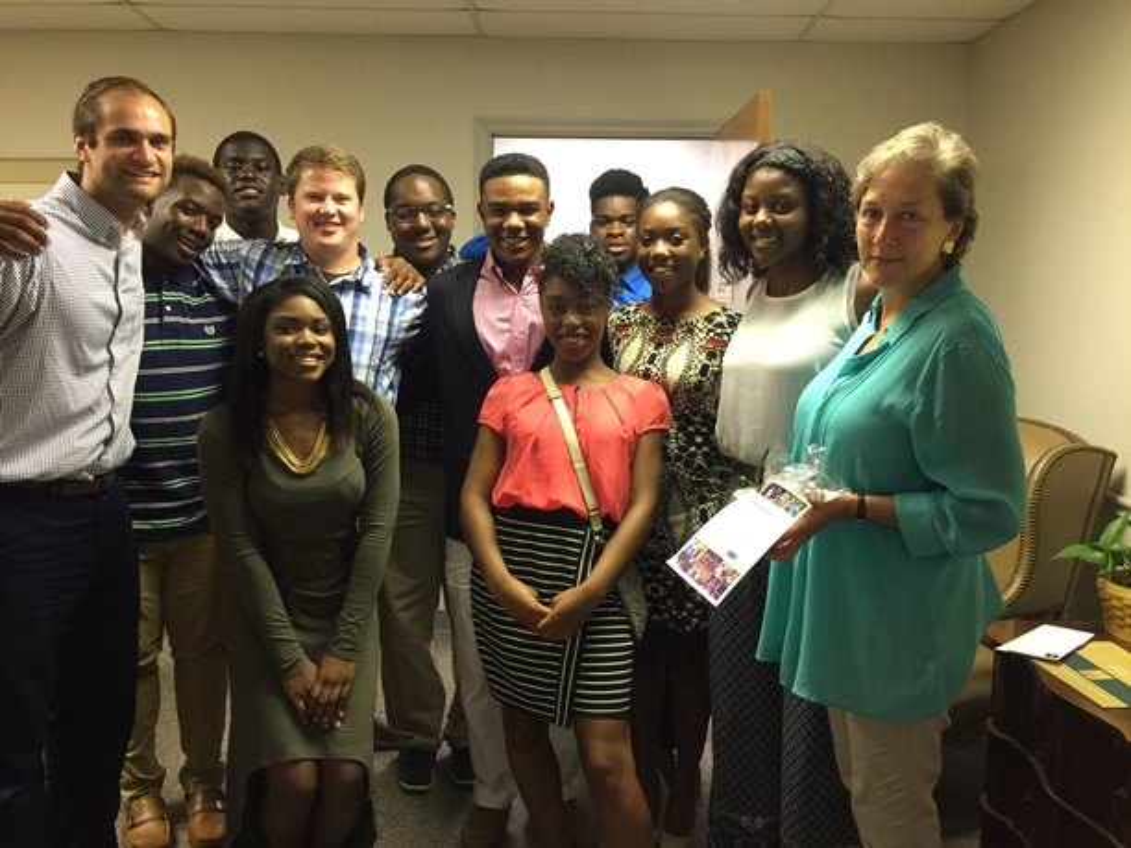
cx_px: 566
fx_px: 948
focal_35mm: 29
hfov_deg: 61.7
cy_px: 424
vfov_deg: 48.2
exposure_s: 1/15
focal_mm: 4.15
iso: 100
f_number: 2.2
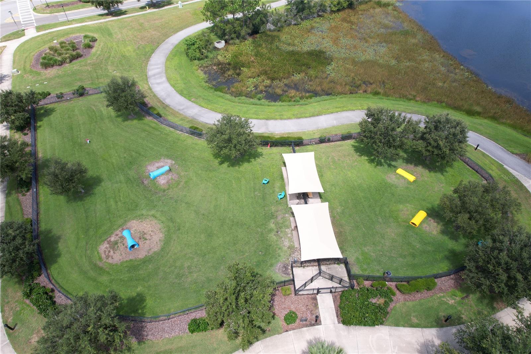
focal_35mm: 22
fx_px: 324
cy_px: 177
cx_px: 266
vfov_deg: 57.2
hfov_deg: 78.6
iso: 100
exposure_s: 1/1000
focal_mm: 8.38
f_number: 2.8
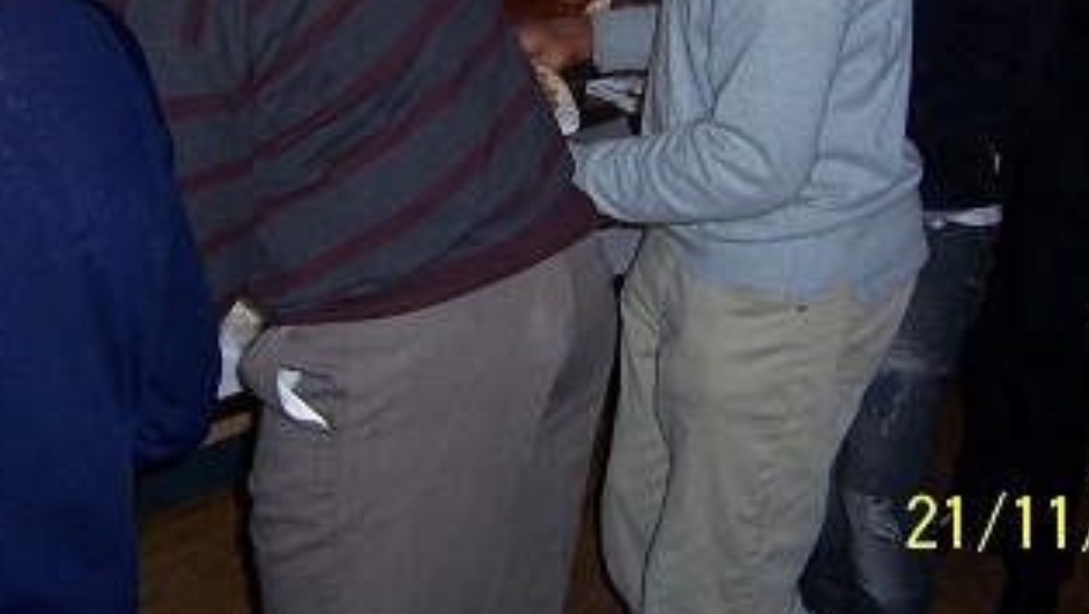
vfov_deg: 19.9
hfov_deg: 35.3
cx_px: 454
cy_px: 29
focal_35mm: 59
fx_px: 1705
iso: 80
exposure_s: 1/60
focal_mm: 5.5
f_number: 2.8
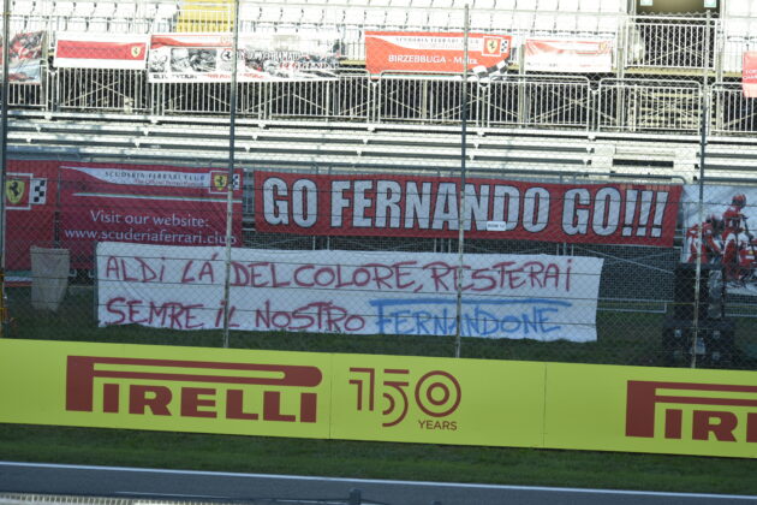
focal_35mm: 135
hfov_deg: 15.2
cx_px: 378
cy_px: 252
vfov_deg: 10.2
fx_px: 2839
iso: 100
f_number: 6.3
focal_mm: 135
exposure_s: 1/160
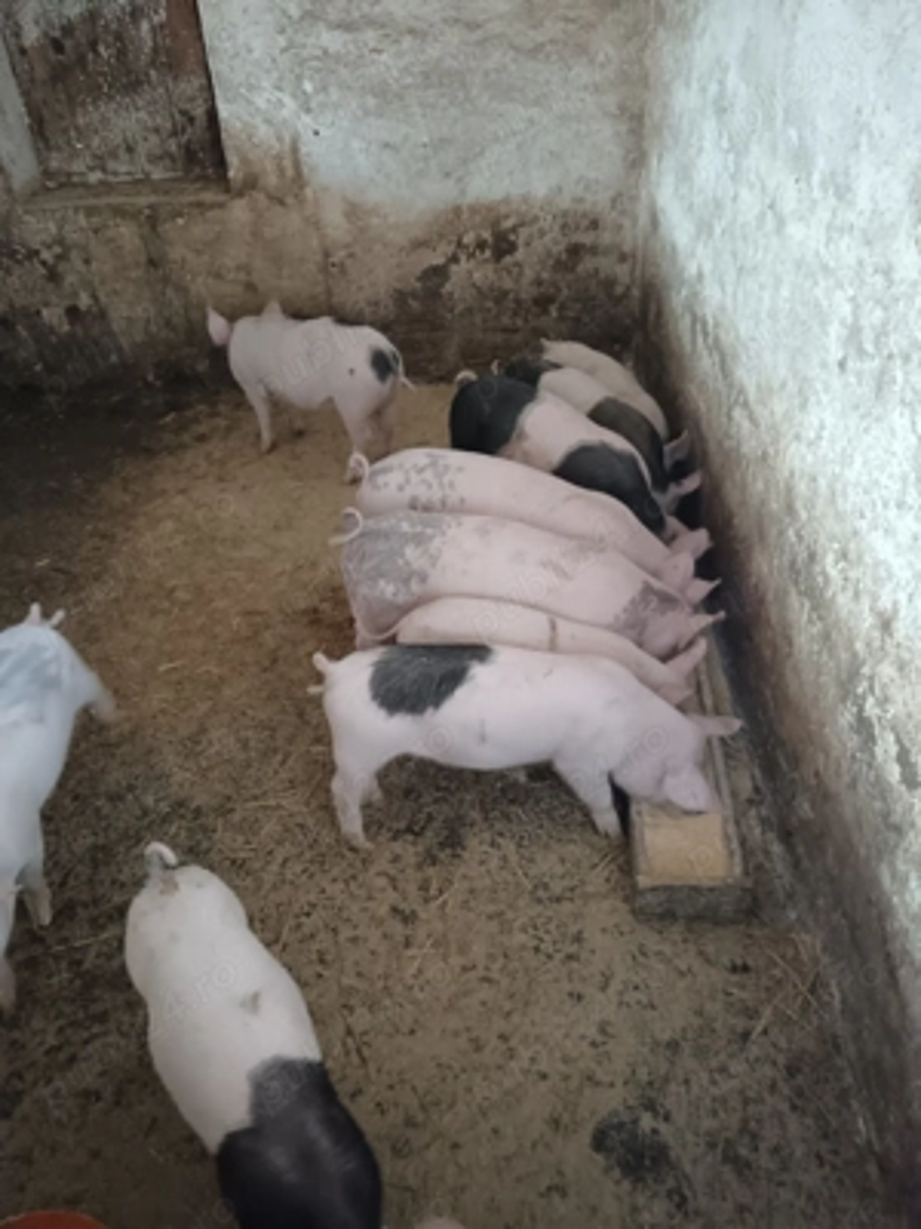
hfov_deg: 51.4
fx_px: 958
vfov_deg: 65.3
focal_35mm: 27
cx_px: 460
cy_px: 614
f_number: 1.9
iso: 3493
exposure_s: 1/25
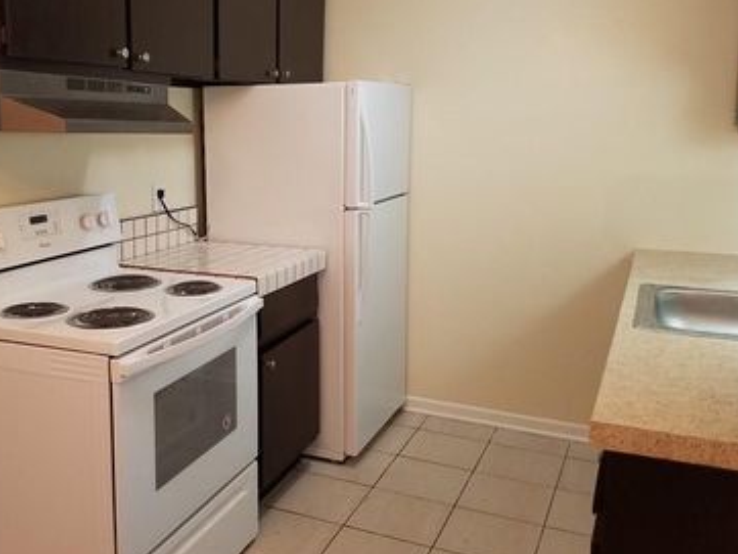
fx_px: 768
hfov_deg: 50.9
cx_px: 284
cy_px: 242
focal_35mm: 36
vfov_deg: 39.6
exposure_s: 1/60
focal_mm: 4.2
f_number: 1.7
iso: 100
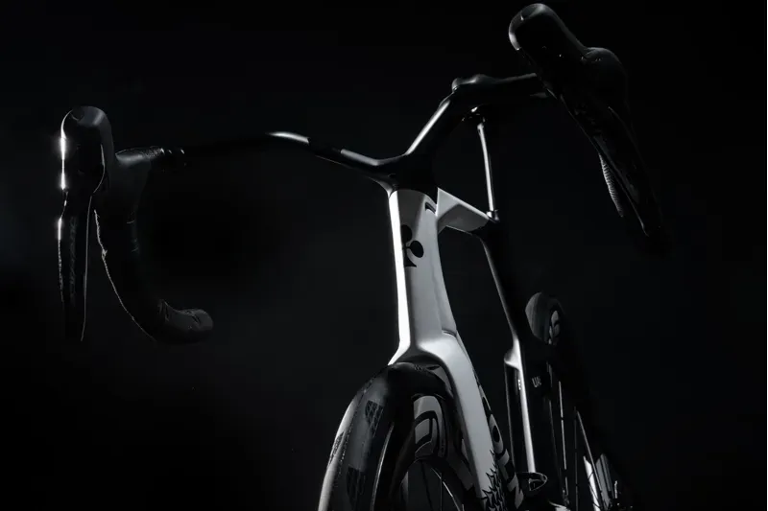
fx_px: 1493
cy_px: 256
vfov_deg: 19.4
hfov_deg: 28.8
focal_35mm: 70
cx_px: 384
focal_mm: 70
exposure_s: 1/160
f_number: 18
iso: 100
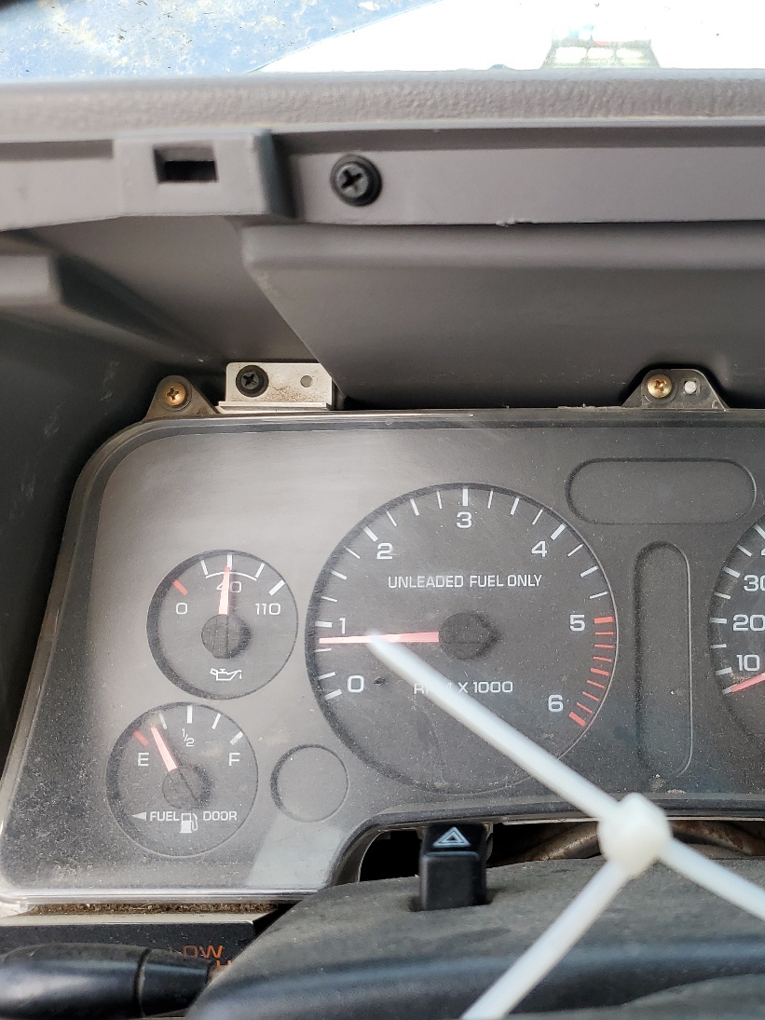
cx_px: 635
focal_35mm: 38
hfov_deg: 36.2
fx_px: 1120
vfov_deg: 48.9
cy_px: 553
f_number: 1.5
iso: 50
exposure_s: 1/294
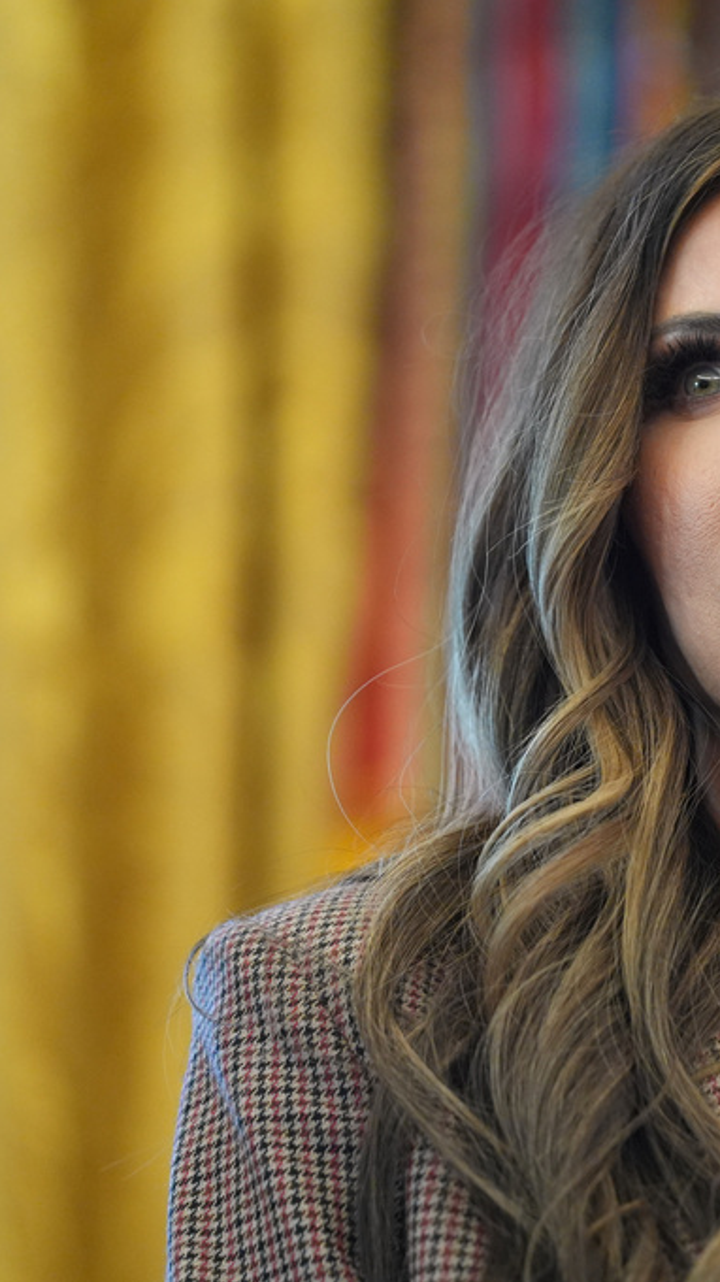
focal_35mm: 281
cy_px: 642
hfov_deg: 4.3
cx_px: 660
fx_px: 9547
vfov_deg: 7.7
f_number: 2.8
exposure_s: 1/250
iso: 3200
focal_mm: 178
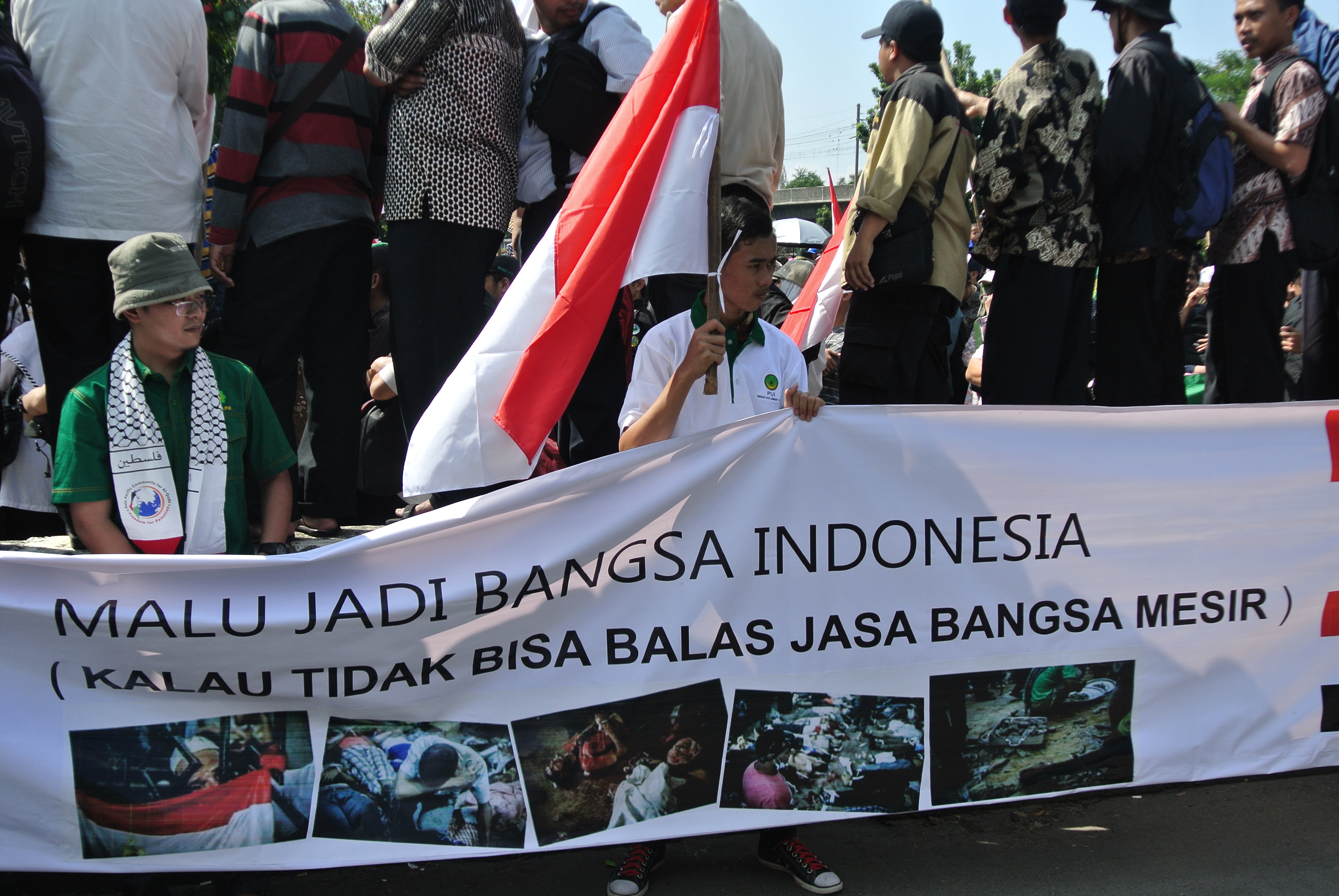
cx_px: 670
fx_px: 1341
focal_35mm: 36
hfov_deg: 53.1
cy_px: 448
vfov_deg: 37.0
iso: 100
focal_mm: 13.6
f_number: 4.5
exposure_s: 1/500
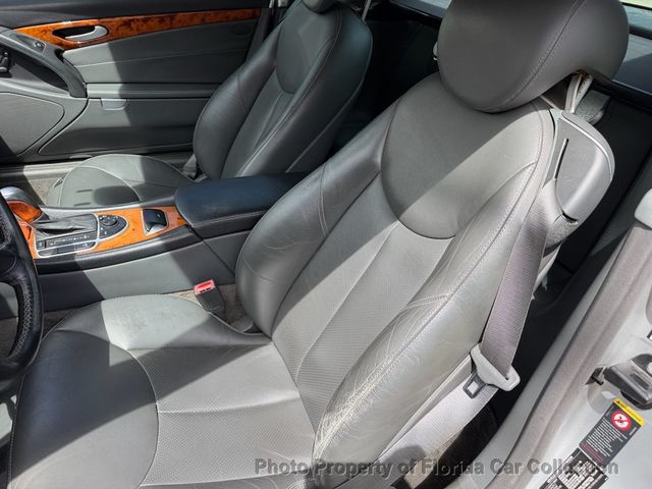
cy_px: 244
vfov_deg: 56.8
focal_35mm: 24
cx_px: 326
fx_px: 452
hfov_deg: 71.6
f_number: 1.78
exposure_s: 1/920
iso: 80
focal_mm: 6.76
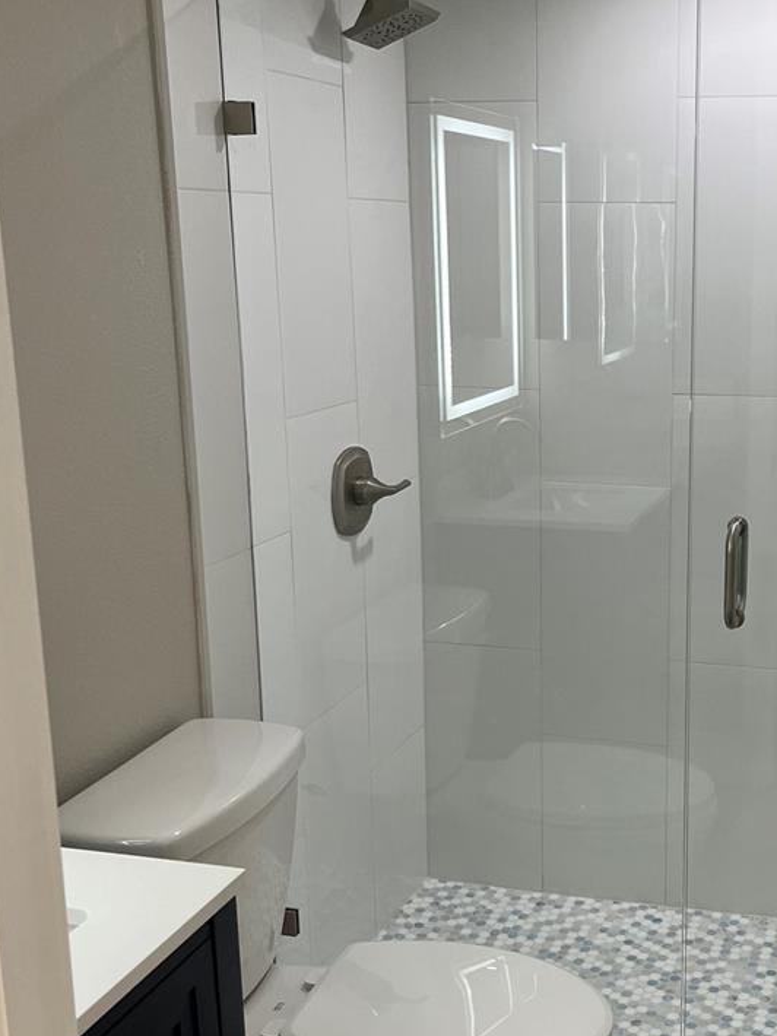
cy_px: 525
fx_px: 1316
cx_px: 628
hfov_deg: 32.0
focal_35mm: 44
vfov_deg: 42.9
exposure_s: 1/120
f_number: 1.6
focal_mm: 5.1
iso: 125
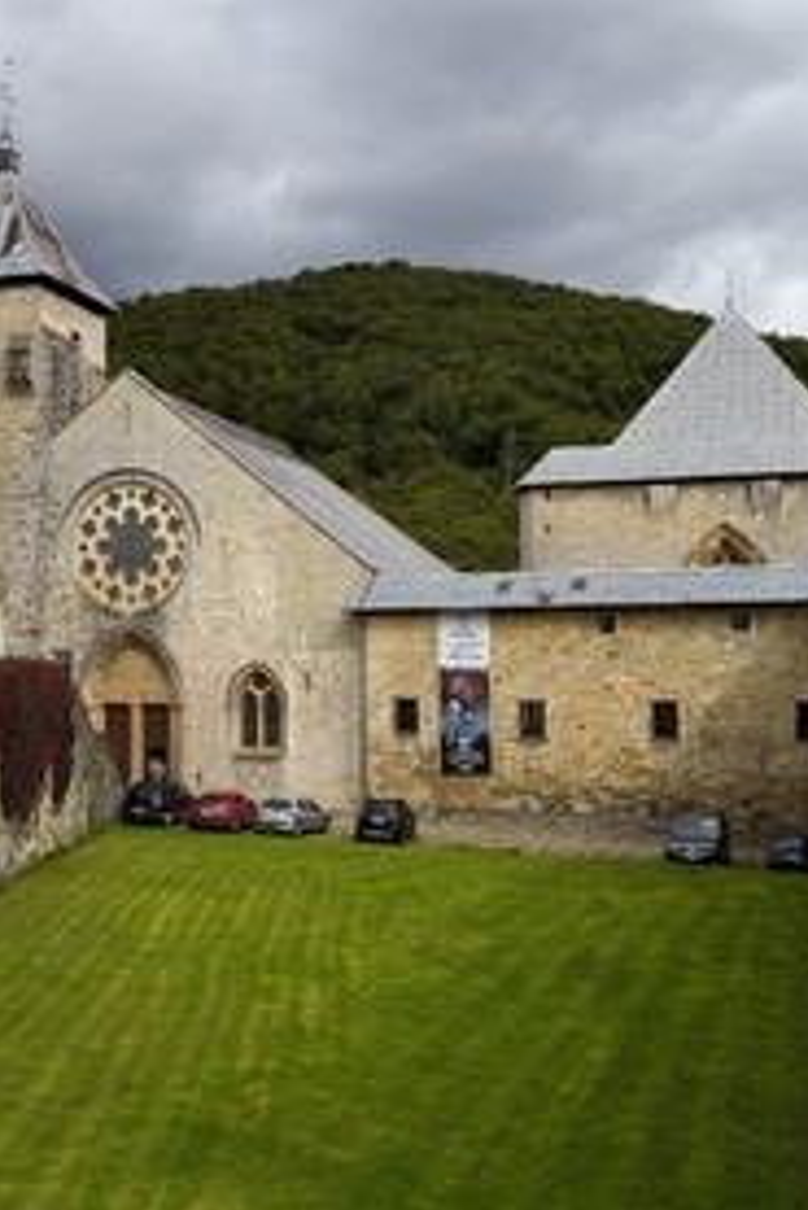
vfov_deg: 41.9
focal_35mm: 47
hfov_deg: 28.5
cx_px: 280
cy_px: 607
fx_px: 1580
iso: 200
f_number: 10
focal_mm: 31
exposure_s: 1/250
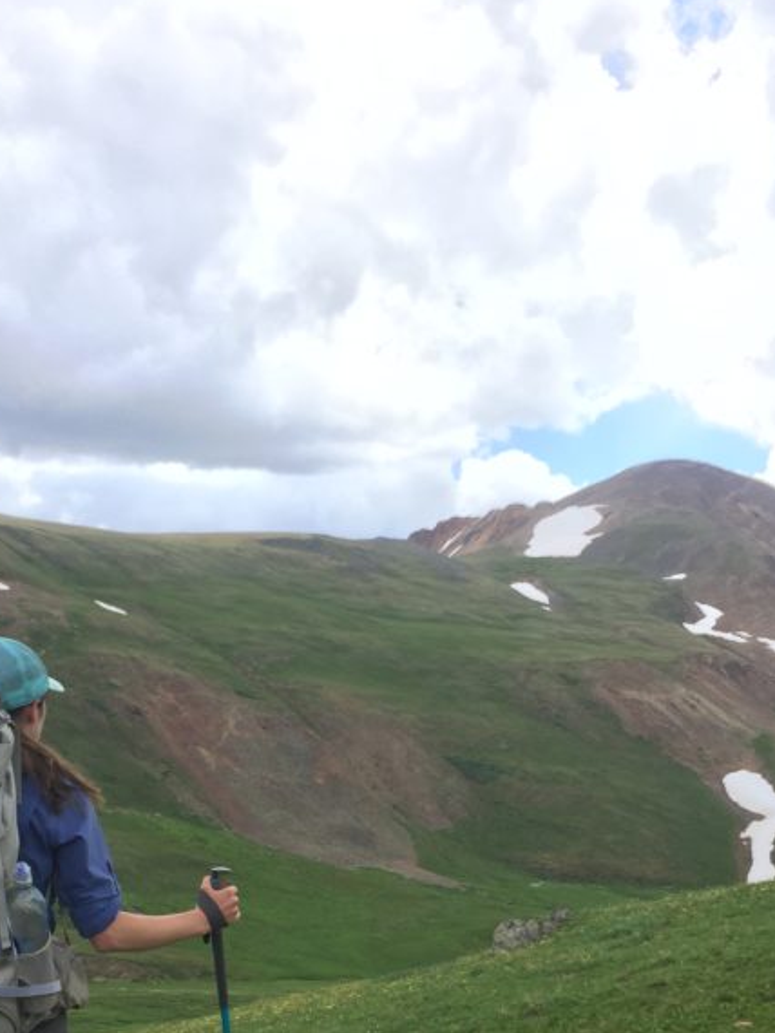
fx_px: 1553
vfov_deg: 35.0
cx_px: 263
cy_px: 903
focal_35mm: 52
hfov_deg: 27.9
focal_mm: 4.15
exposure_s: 1/648
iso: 32
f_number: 2.2
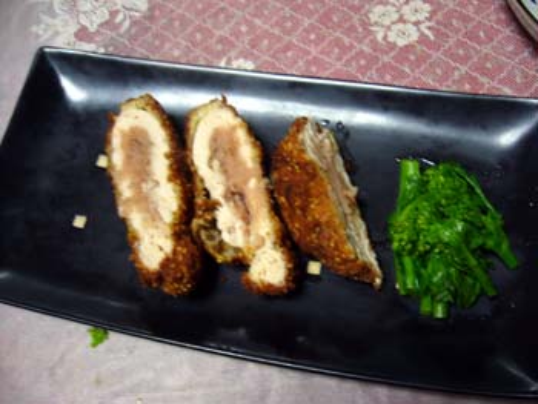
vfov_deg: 40.7
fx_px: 544
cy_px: 202
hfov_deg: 52.6
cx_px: 269
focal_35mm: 35
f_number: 2.8
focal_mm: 5.8
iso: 80
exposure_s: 1/8
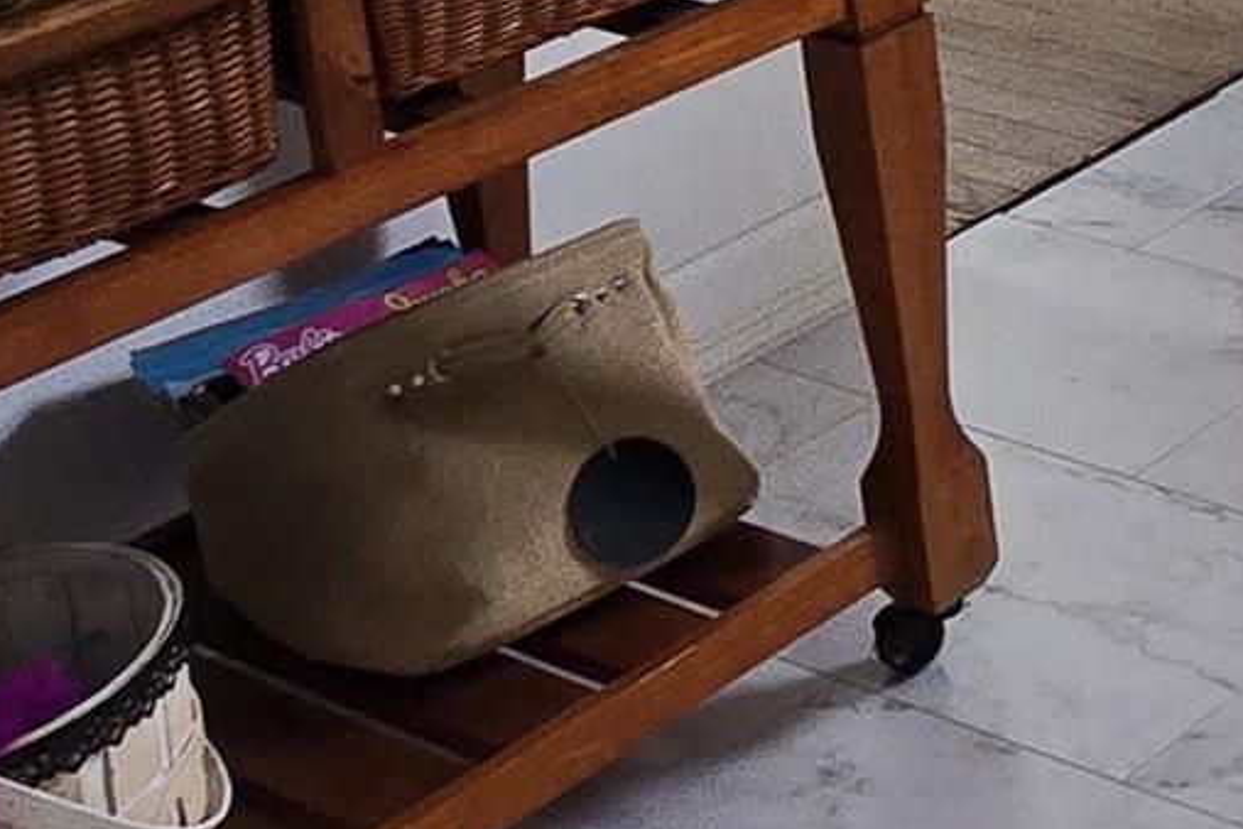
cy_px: -596
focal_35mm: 82
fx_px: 2831
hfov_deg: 19.1
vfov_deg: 14.8
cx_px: 2209
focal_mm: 2.2
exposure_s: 1/60
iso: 160
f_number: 2.2
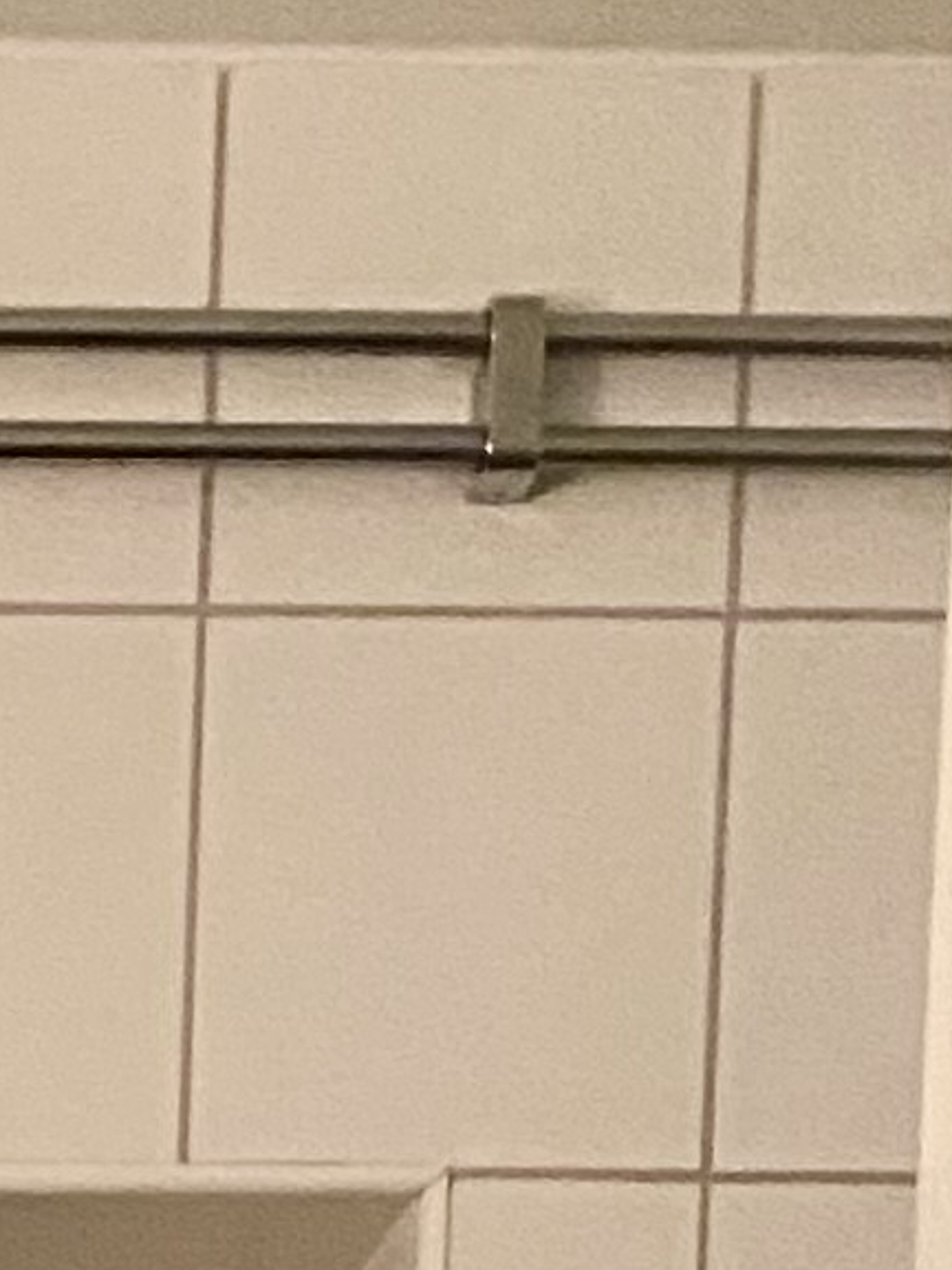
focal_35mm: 182
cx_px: -954
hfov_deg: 7.8
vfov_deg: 8.4
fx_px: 6674
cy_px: 4258
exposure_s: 1/25
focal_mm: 4.25
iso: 500
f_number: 1.8
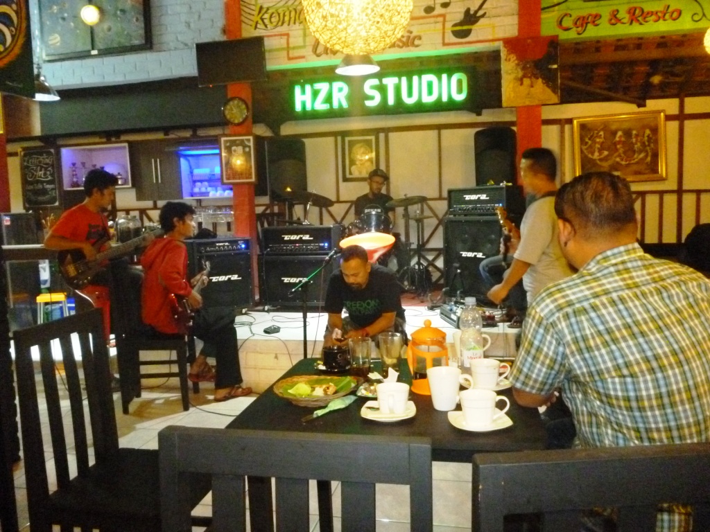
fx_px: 574
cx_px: 355
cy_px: 266
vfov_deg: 49.7
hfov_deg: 63.4
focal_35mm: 28
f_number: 3.1
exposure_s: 1/8
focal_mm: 5
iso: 800
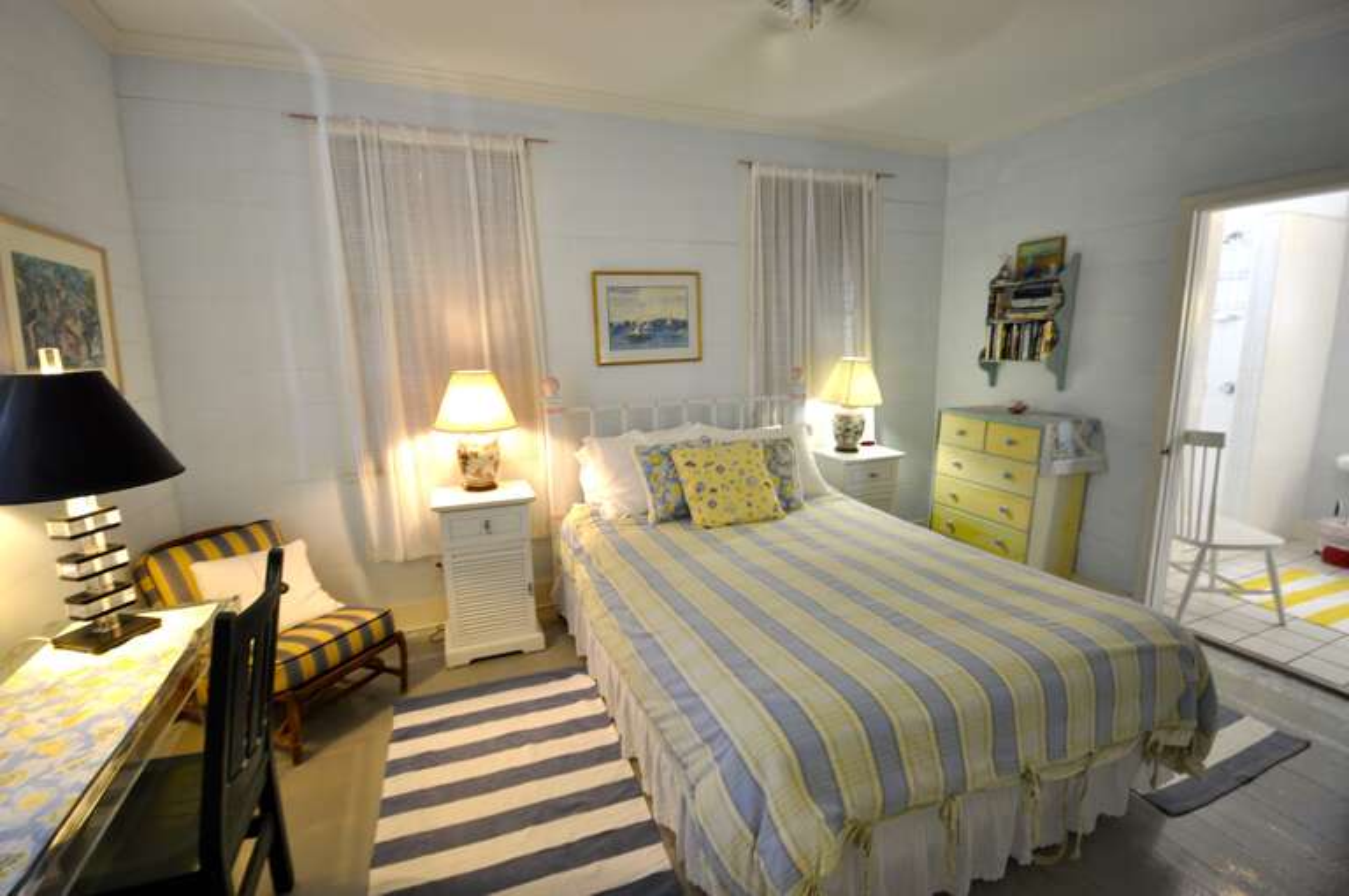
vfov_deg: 77.2
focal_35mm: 15
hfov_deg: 100.5
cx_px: 674
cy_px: 448
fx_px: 561
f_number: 4
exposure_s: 1/15
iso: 400
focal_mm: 10
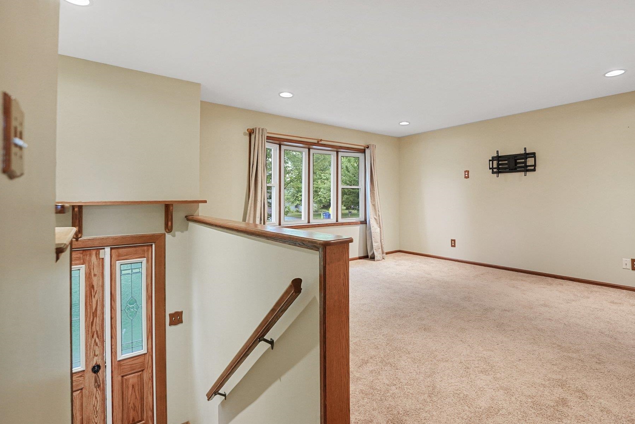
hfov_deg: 96.5
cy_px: 208
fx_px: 282
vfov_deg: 73.8
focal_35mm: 16
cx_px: 345
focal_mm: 14
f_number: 3.5
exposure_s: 1/250
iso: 2500
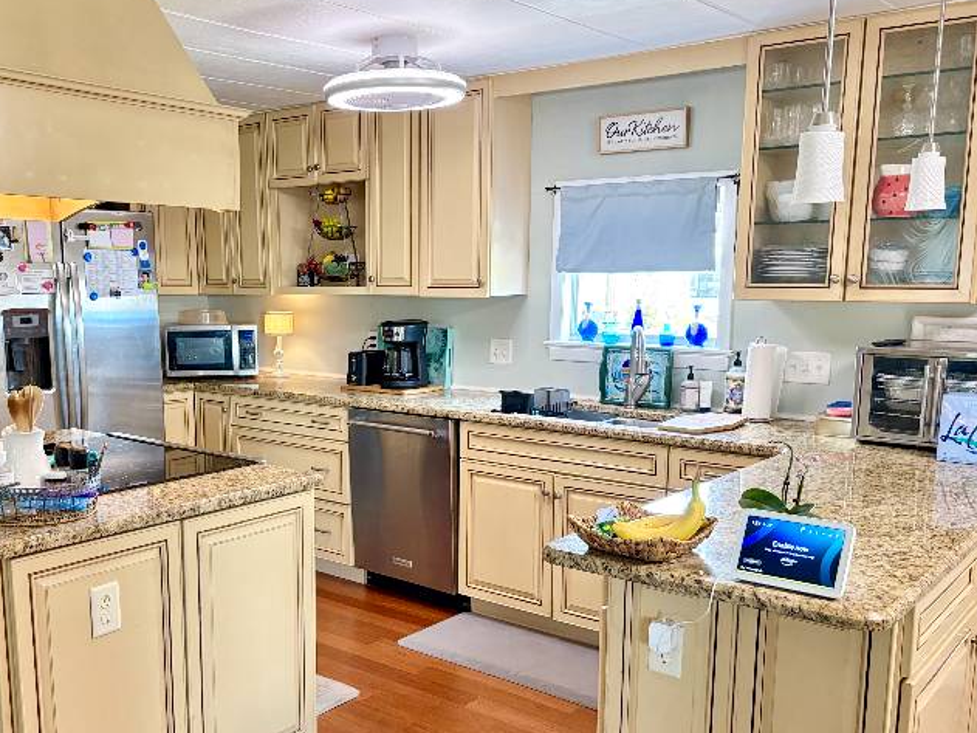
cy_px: 446
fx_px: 988
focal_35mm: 35
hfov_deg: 52.1
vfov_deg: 40.5
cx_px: 372
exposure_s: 1/60
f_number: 1.6
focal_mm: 5.96
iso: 250
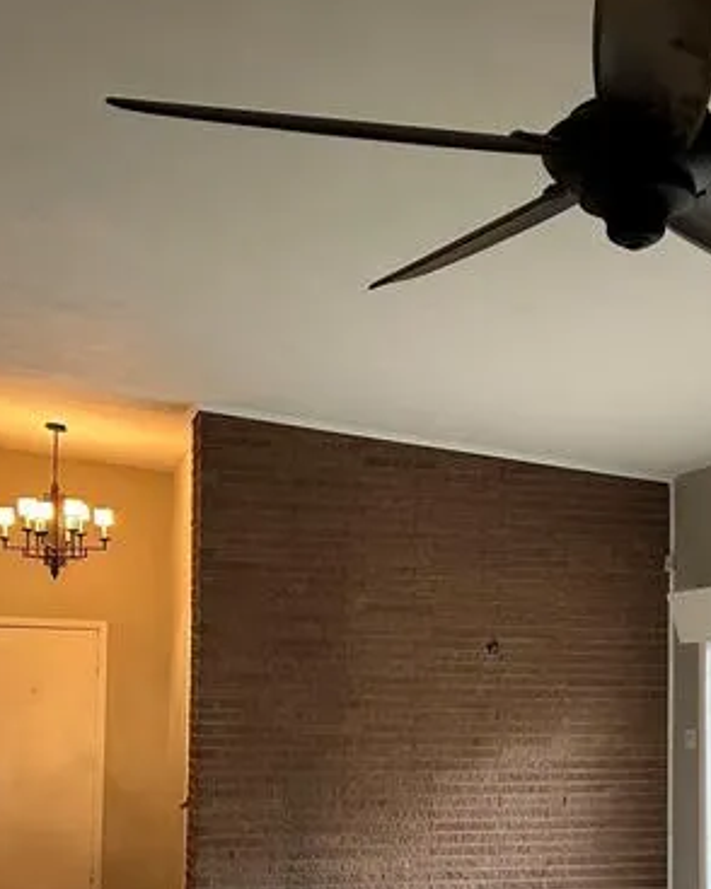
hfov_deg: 28.5
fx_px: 1395
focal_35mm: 53
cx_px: 416
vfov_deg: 34.8
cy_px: 643
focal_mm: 5.7
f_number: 1.5
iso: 160
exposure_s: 1/60
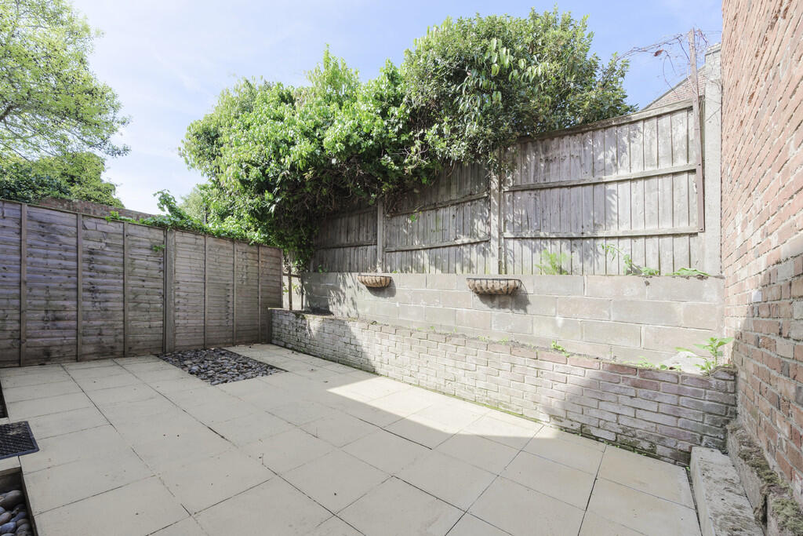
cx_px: 402
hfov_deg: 104.2
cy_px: 268
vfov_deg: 81.2
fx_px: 312
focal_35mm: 14
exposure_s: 1/250
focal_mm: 14
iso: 100
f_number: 9
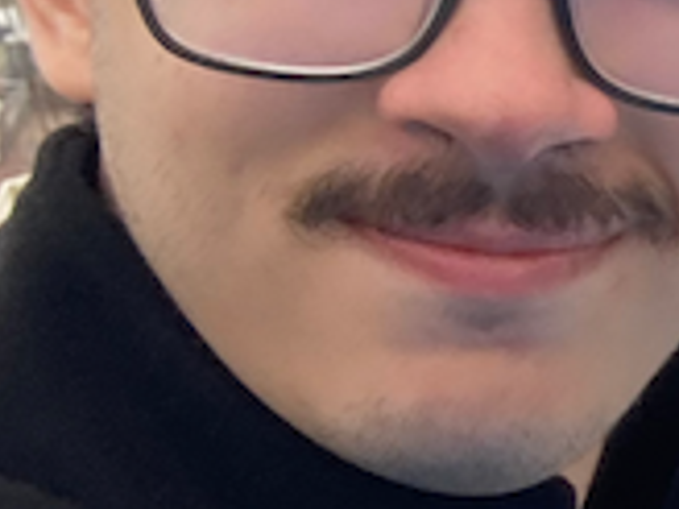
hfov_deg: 11.1
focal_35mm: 156
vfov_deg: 9.5
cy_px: 360
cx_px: 1480
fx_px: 3060
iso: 50
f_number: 2.2
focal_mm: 2.87
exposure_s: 1/121
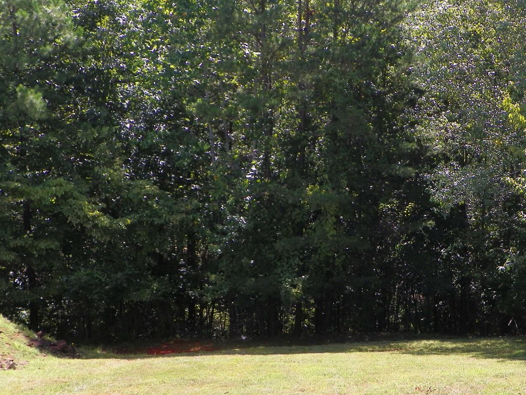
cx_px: 404
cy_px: 237
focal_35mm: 61
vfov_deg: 24.0
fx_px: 927
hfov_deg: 31.0
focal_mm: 6.6
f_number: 4
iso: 64
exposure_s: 1/250
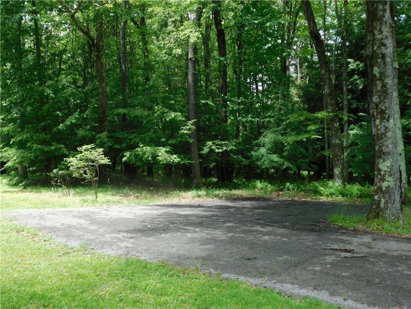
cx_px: 206
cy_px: 154
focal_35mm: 36
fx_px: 427
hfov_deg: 51.4
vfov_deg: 39.7
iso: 125
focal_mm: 6.3
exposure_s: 1/200
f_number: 3.5
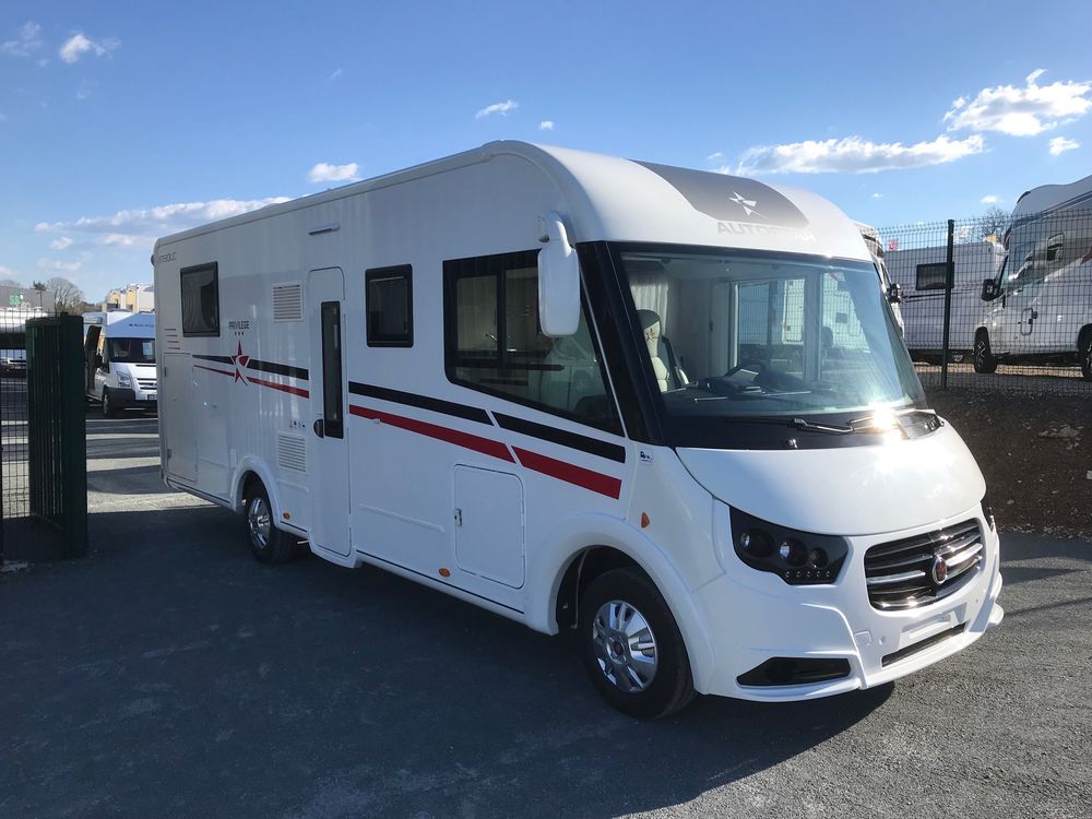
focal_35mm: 28
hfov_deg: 63.4
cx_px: 546
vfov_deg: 49.7
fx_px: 883
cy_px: 410
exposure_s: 1/2037
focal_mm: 3.99
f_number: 1.8
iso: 20
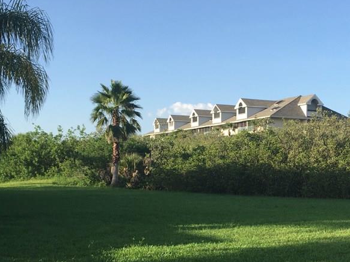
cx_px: 288
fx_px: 516
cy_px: 195
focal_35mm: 51
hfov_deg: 36.0
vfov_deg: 28.2
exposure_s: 1/1099
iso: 32
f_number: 2.2
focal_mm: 4.15
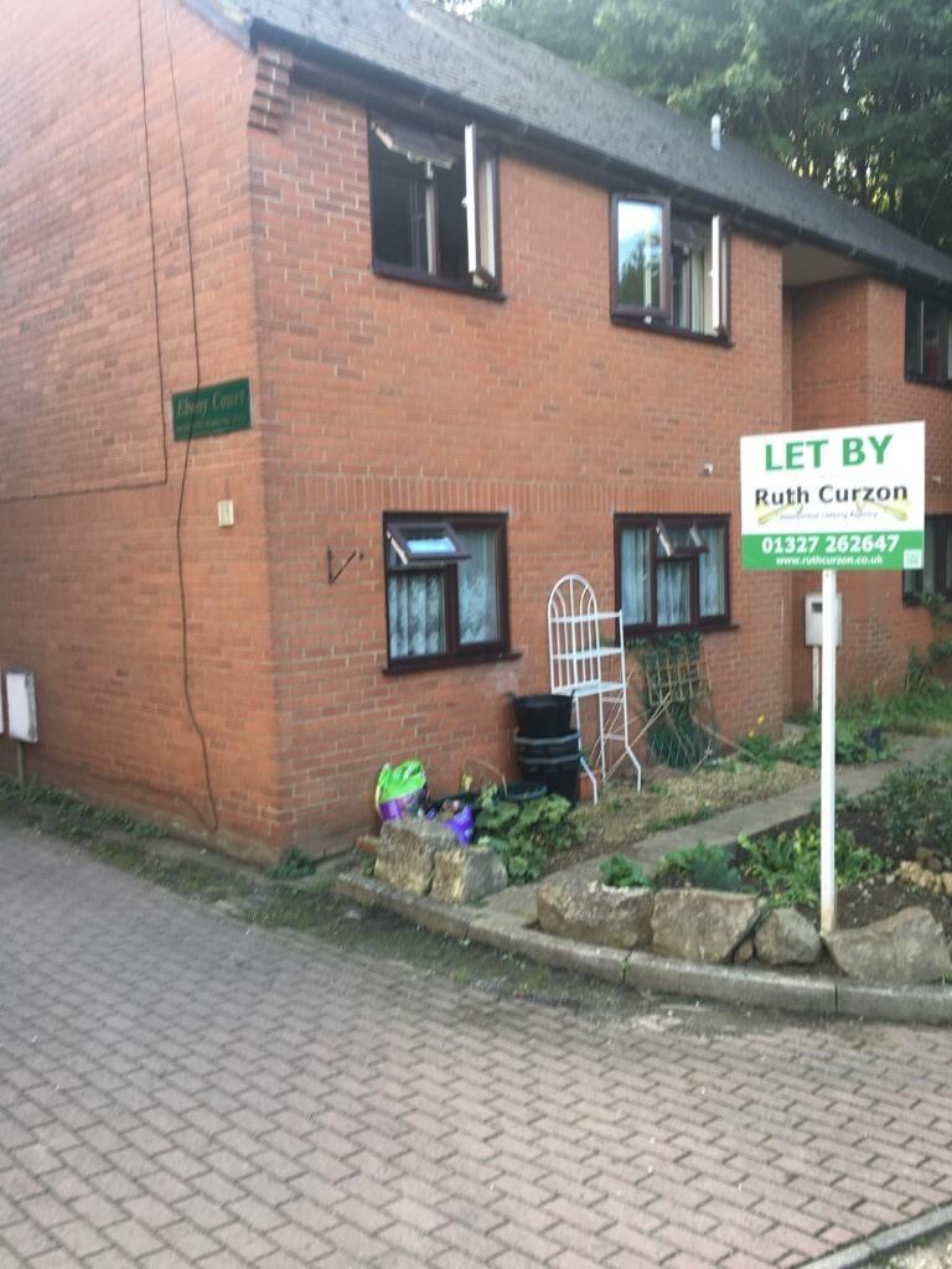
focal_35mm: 29
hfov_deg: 48.2
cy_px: 634
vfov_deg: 61.7
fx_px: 1063
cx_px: 476
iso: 25
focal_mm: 4.15
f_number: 2.2
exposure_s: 1/50
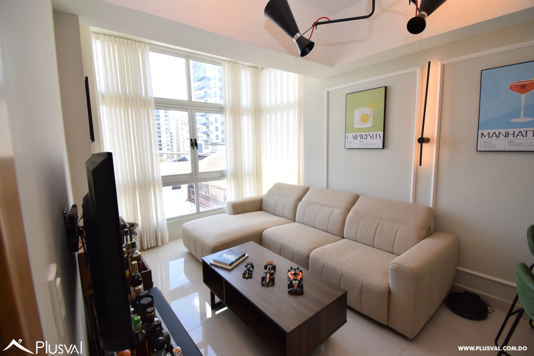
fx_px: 222
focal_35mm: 15
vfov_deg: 77.3
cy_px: 178
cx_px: 267
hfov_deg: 100.4
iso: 800
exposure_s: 1/80
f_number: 6.3
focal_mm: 10
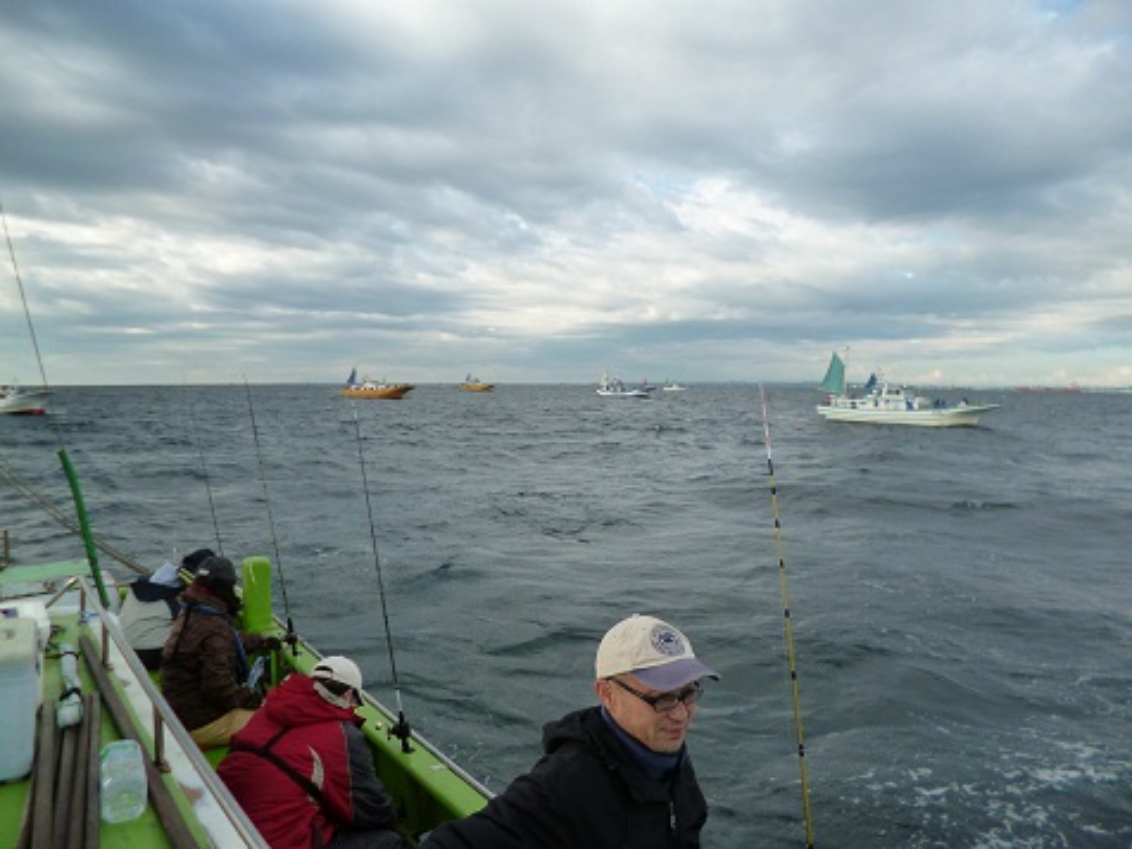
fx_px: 785
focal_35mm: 24
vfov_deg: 56.8
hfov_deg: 71.6
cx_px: 566
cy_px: 424
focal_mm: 4.3
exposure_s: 1/800
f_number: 2.5
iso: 160
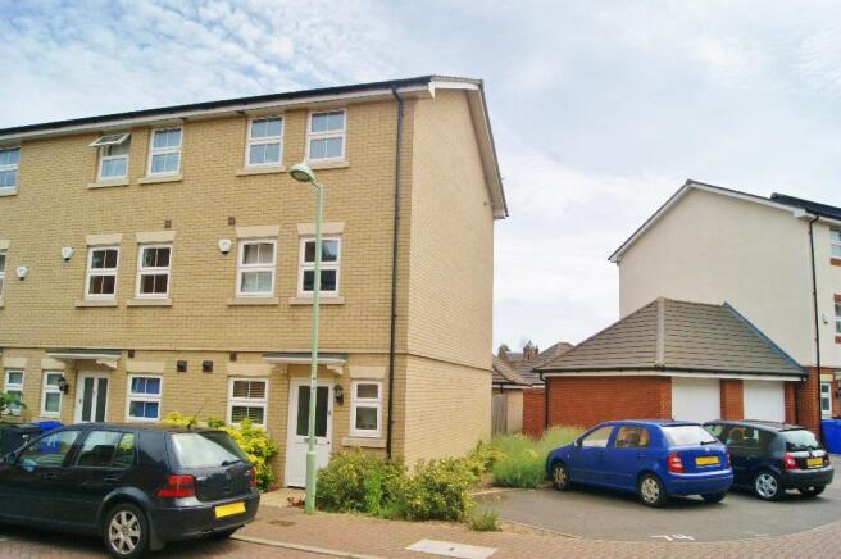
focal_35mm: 27
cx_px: 420
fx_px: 630
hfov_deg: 67.4
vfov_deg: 47.8
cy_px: 280
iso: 100
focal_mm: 18
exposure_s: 1/160
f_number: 14
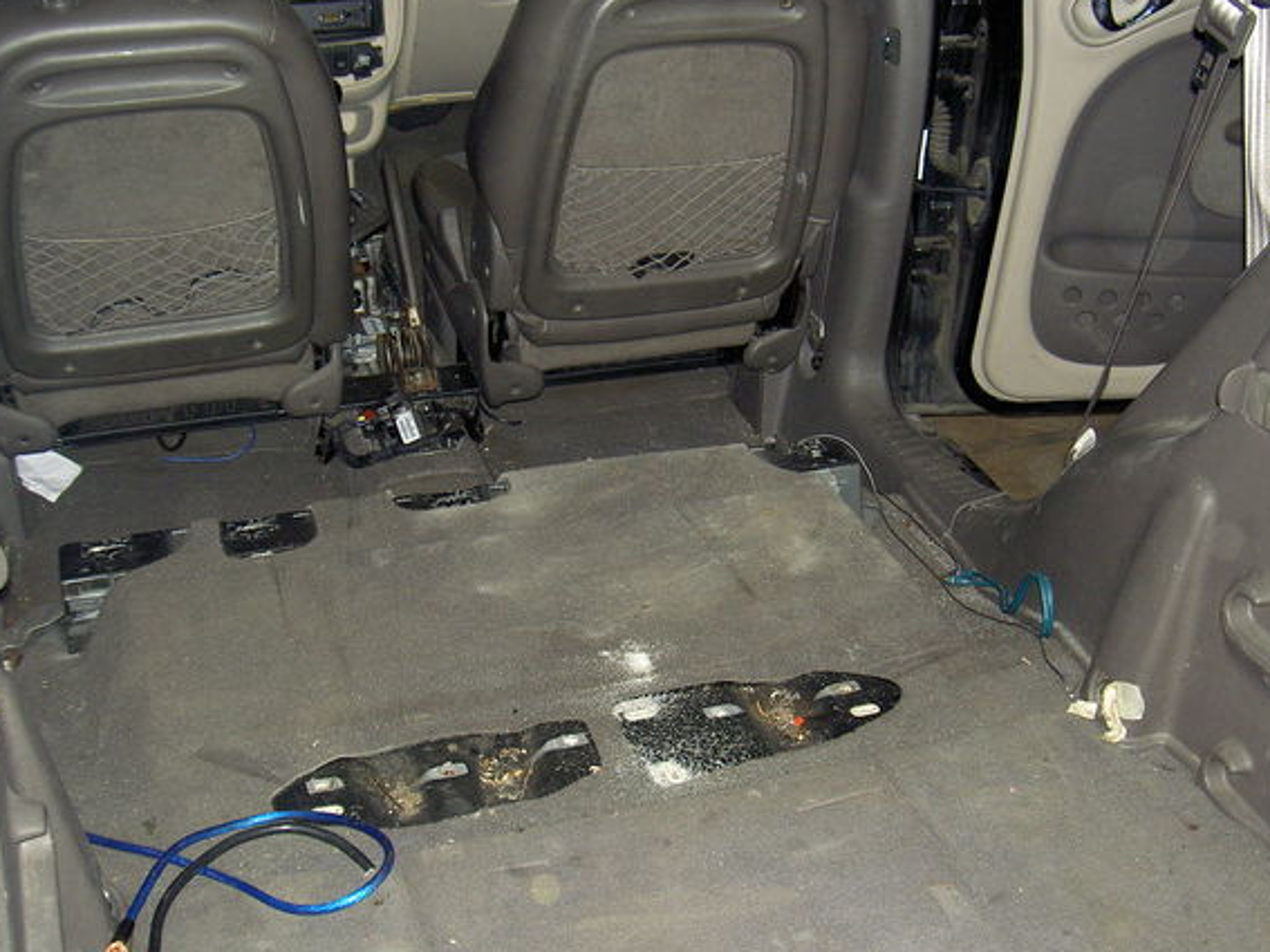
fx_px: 1614
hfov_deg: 42.9
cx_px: 616
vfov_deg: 32.8
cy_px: 529
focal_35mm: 44
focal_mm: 8
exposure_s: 1/125
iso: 200
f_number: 2.8
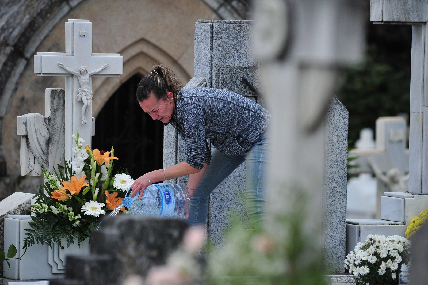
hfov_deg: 6.9
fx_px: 3565
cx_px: 214
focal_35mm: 300
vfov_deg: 4.6
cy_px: 142
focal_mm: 300
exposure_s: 1/1250
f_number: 4
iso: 500
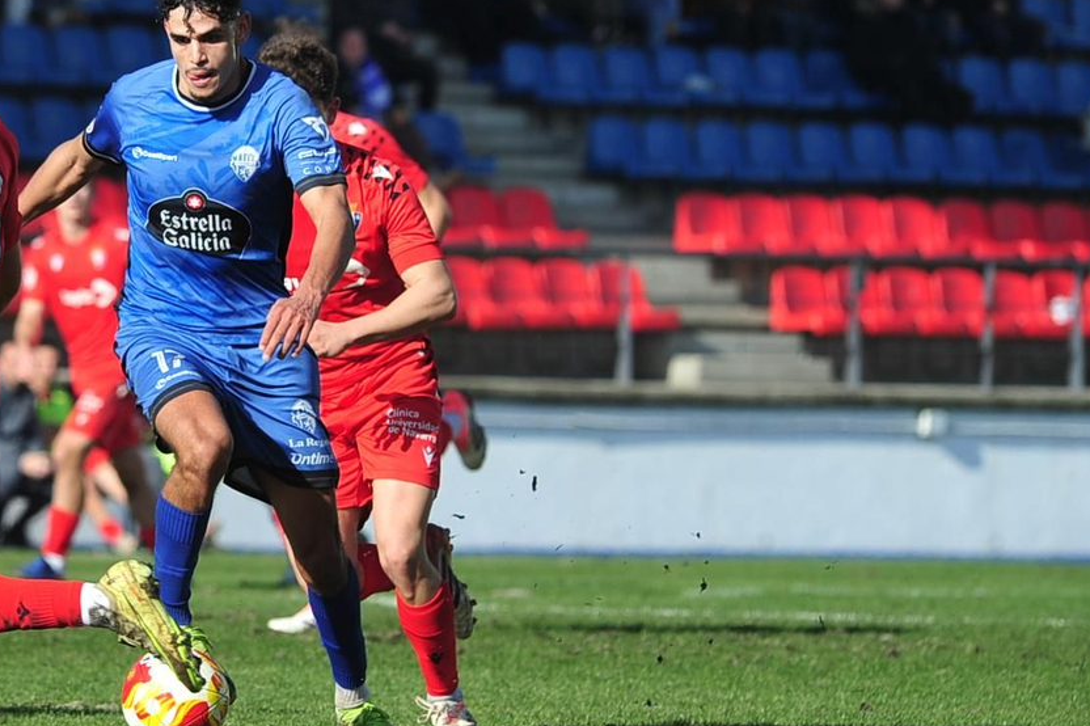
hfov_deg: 3.6
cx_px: 117
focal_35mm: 577
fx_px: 17462
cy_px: 296
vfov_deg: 2.4
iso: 400
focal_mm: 300
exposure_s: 1/1250
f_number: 6.3
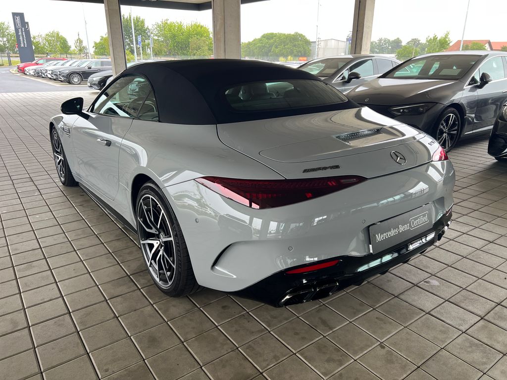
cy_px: 190
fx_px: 381
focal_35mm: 26
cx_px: 254
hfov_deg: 67.3
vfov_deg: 53.1
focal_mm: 5.7
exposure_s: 1/196
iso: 50
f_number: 1.5
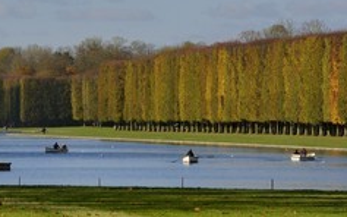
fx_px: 3073
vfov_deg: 4.0
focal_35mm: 325
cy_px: 13
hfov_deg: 6.5
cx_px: 98
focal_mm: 180
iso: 200
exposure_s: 1/250
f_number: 13
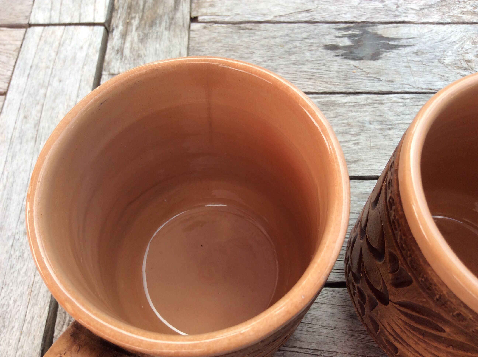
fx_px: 441
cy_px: 178
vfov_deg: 44.1
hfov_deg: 56.9
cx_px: 239
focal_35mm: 32
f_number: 2.4
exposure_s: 1/212
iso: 32
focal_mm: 3.3
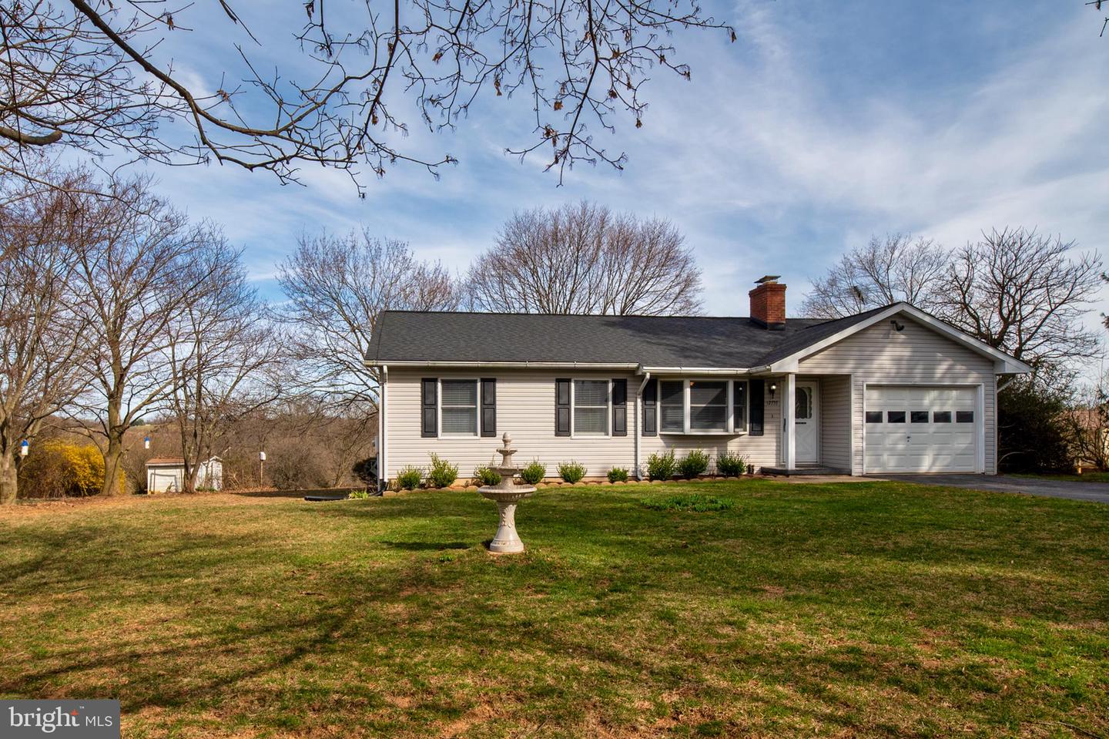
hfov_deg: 86.9
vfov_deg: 64.5
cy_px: 370
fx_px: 585
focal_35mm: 19
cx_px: 554
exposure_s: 1/400
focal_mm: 19
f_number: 16
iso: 320
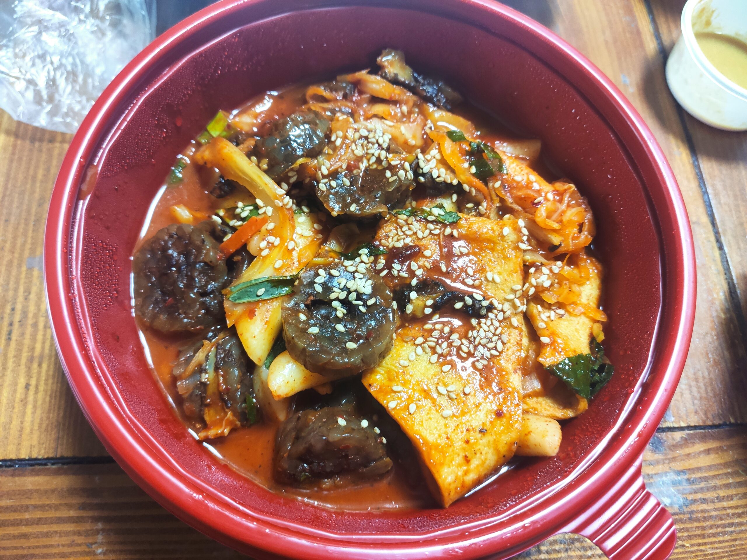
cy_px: 280
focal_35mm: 26
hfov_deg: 67.3
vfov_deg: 53.1
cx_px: 374
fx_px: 561
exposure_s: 1/30
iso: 564
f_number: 1.75
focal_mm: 4.77
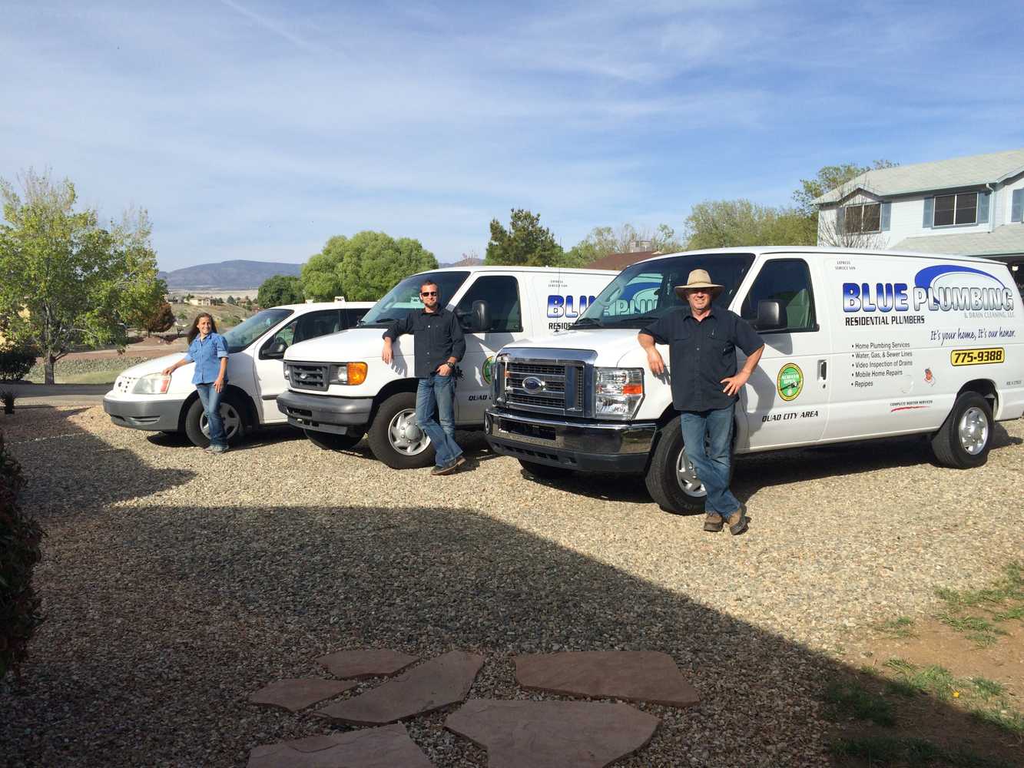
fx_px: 858
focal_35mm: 29
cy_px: 384
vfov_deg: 48.2
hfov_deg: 61.7
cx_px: 512
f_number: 2.2
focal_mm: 4.15
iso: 32
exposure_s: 1/2415
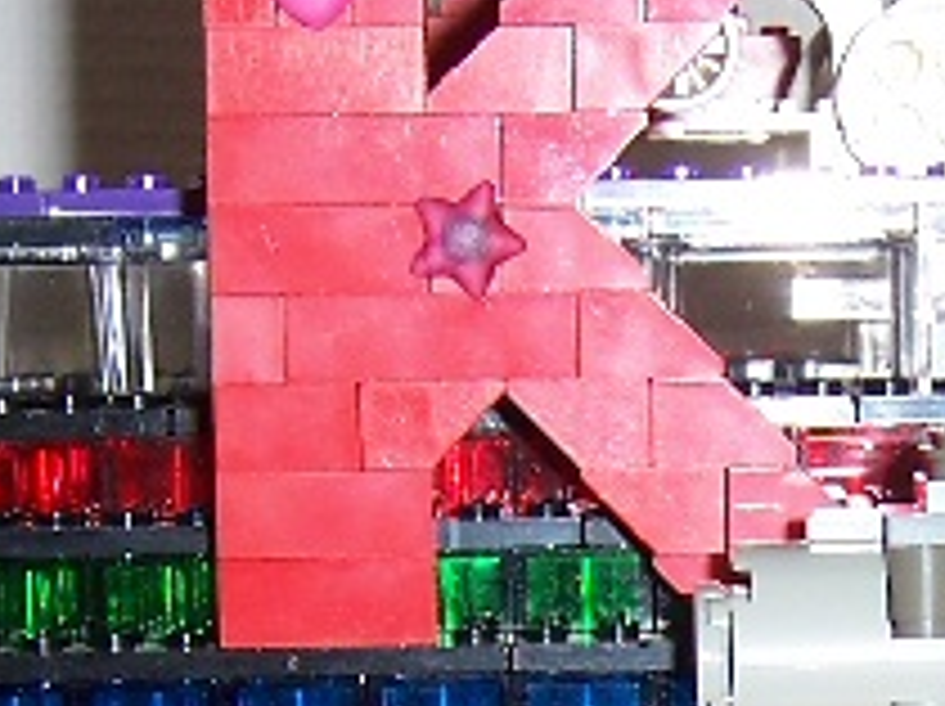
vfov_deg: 8.6
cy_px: 1052
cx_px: 864
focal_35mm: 168
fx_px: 4581
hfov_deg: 11.7
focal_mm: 7.3
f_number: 3.3
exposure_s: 1/60
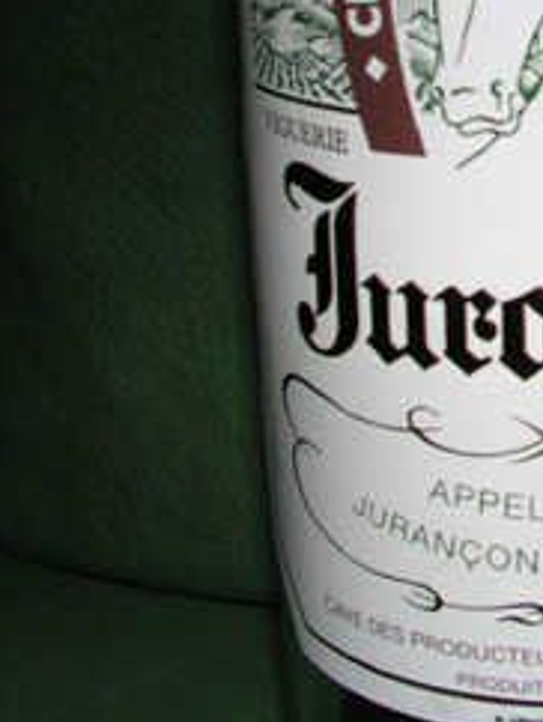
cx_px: 580
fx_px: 1670
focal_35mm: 80
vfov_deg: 23.8
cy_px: 81
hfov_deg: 17.9
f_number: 4.5
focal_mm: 5.6
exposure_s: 1/60
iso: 100
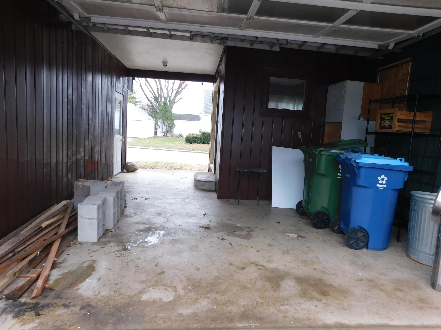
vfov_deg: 58.9
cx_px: 220
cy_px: 165
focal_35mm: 23
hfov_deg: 73.9
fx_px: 293
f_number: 3
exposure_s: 1/40
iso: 125
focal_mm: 4
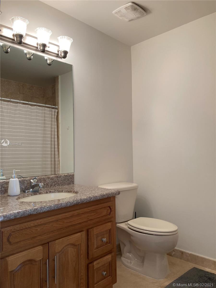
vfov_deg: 63.4
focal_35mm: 28
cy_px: 144
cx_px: 108
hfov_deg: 49.7
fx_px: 233
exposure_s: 1/60
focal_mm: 3.99
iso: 64
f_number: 1.8
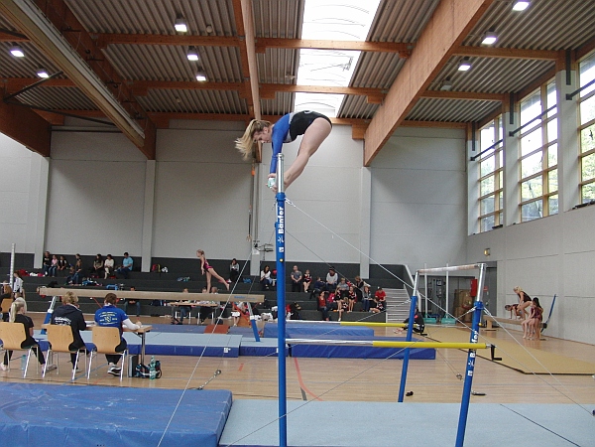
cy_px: 224
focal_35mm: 37
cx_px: 298
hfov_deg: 50.1
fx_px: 636
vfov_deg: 38.7
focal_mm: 6.42
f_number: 3.6
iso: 160
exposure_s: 1/80
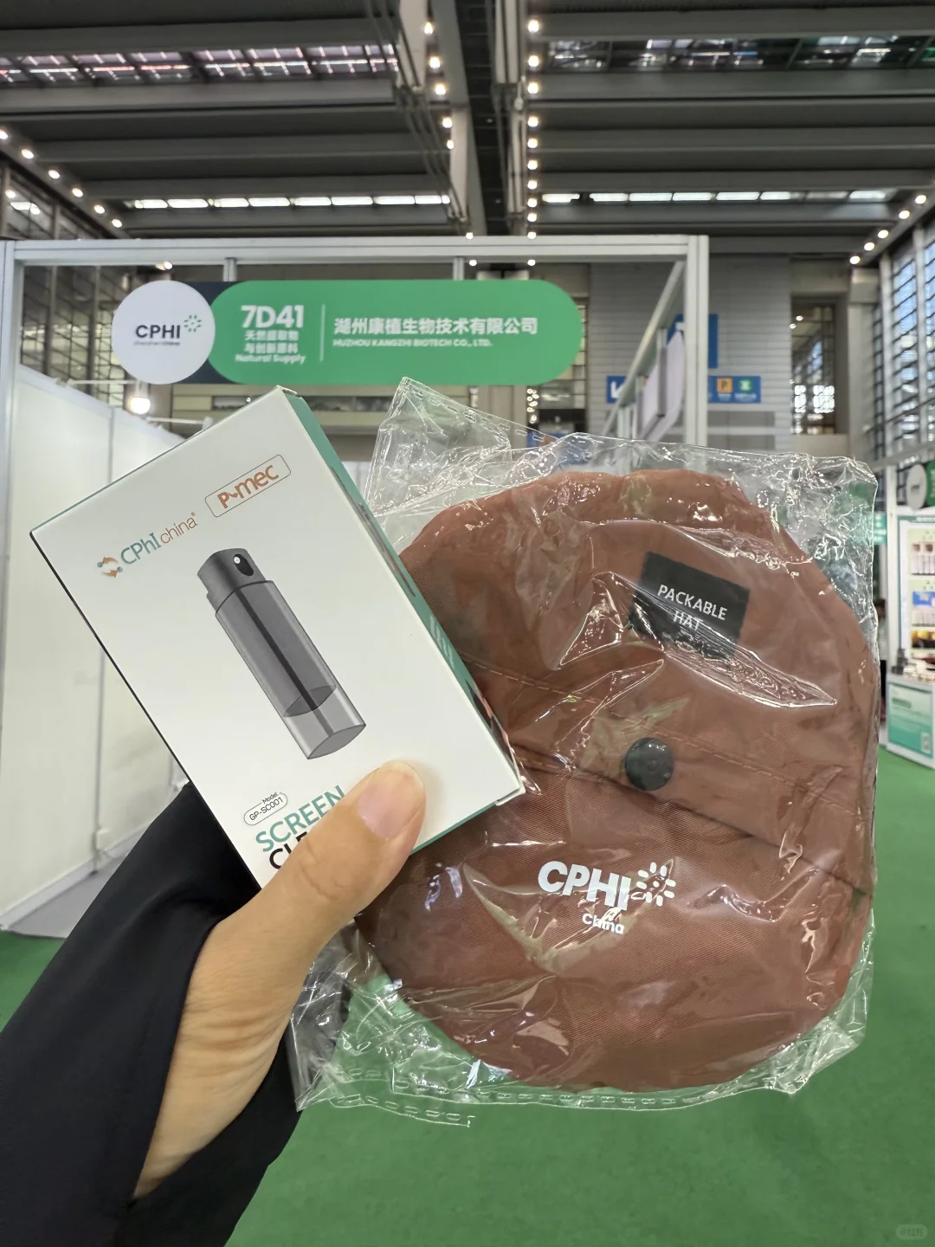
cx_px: 468
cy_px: 624
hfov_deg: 56.8
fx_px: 864
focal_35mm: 24
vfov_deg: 71.6
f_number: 2.2
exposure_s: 1/100
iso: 160
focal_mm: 2.22
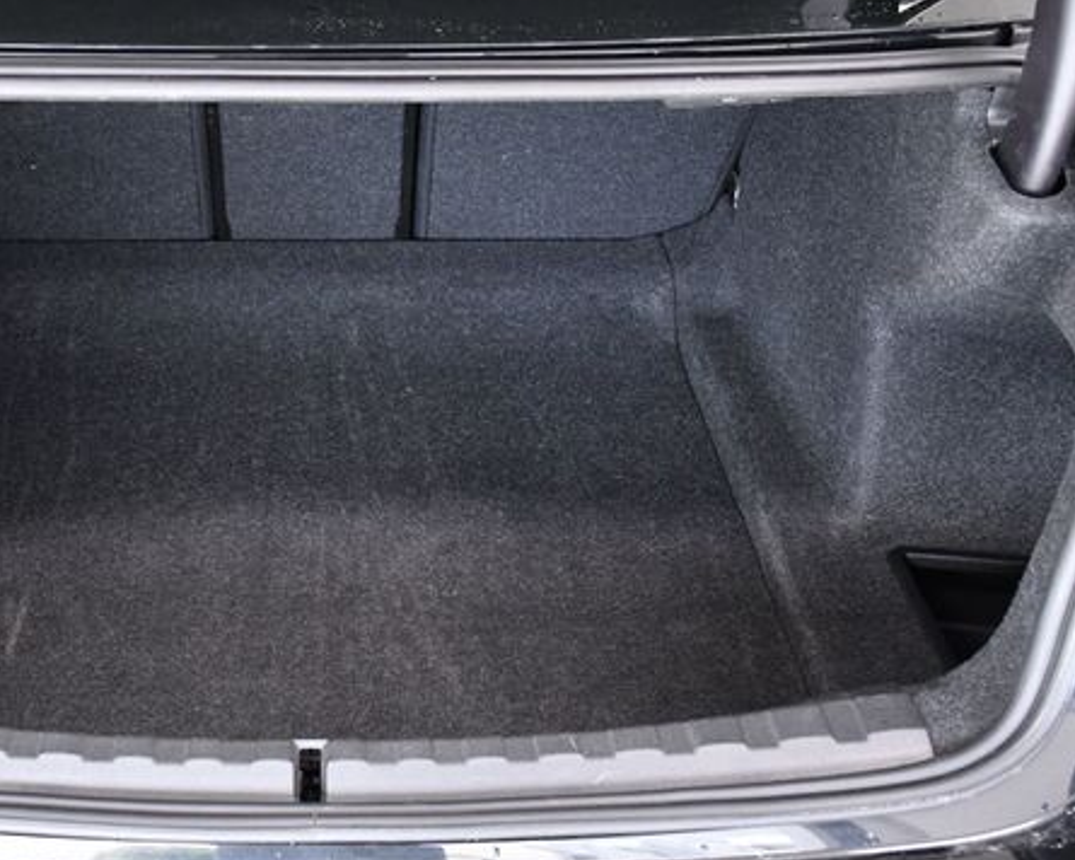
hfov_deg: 34.2
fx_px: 1718
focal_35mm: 54
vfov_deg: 28.1
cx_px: 307
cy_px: 358
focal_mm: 27
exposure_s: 1/125
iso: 2500
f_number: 5.6
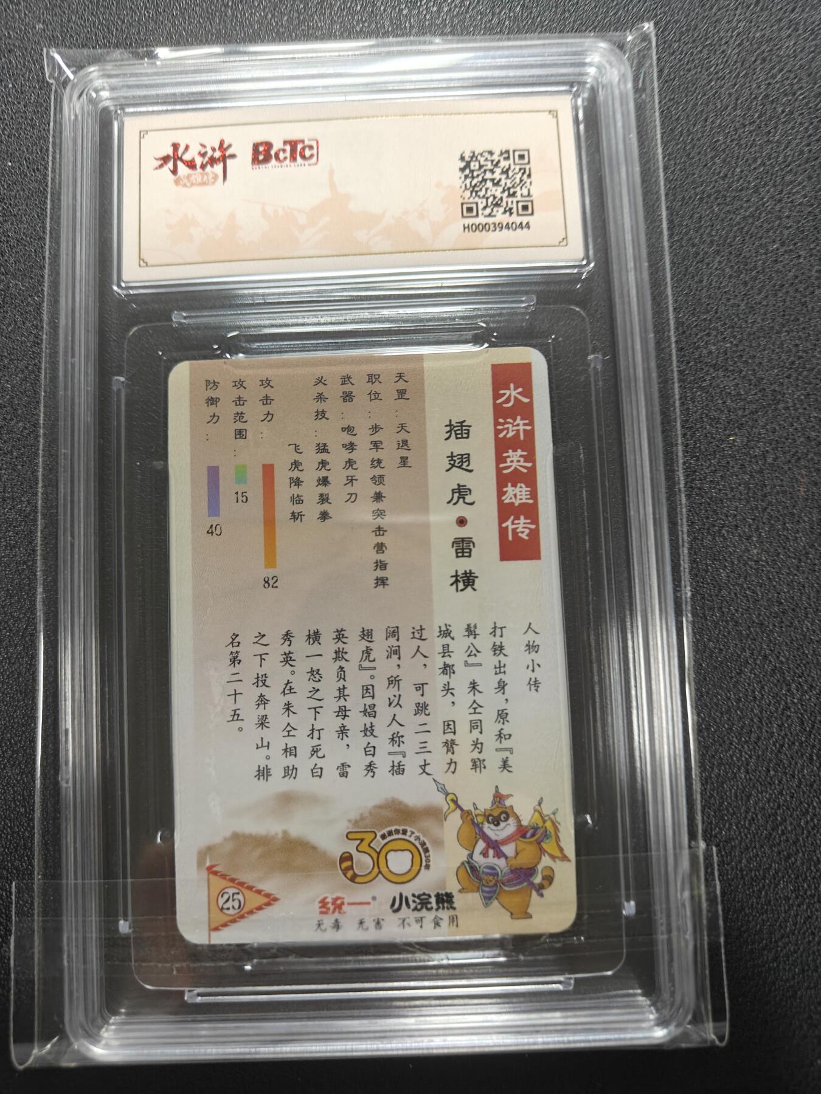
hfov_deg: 56.8
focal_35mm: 24
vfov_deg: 71.6
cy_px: 547
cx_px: 410
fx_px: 759
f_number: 1.8
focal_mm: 5.59
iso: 200
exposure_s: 1/50
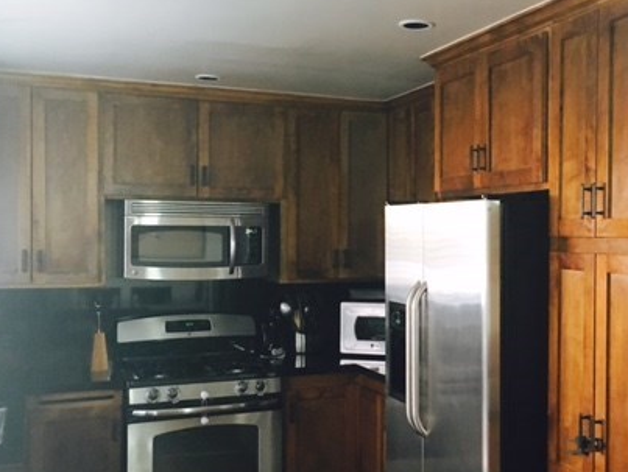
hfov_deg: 40.6
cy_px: 238
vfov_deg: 31.6
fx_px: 835
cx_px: 432
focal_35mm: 46
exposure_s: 1/15
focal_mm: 4.15
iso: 200
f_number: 2.2
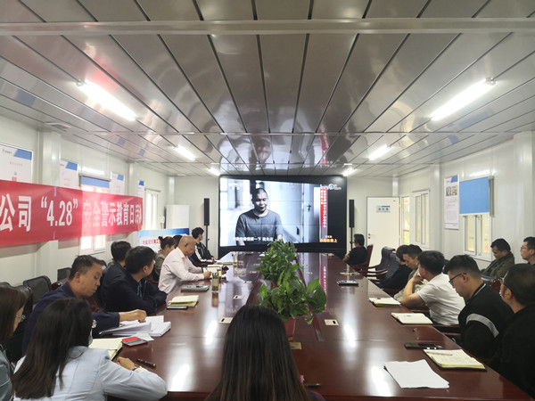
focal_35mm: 27
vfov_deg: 51.4
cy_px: 200
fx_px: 417
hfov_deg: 65.3
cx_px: 268
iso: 100
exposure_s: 1/60
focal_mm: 3.95
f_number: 1.6
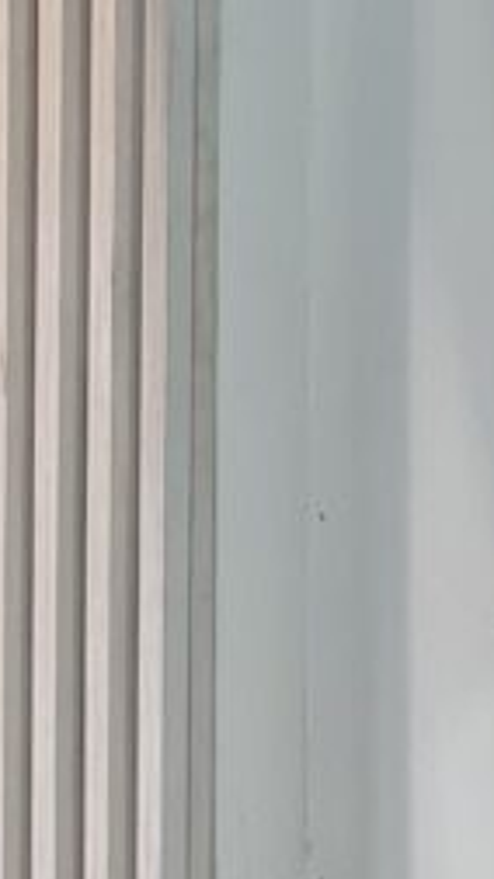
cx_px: -463
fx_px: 7208
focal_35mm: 309
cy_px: -165
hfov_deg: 3.9
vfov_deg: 6.9
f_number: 2.8
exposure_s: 1/120
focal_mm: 9
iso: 64
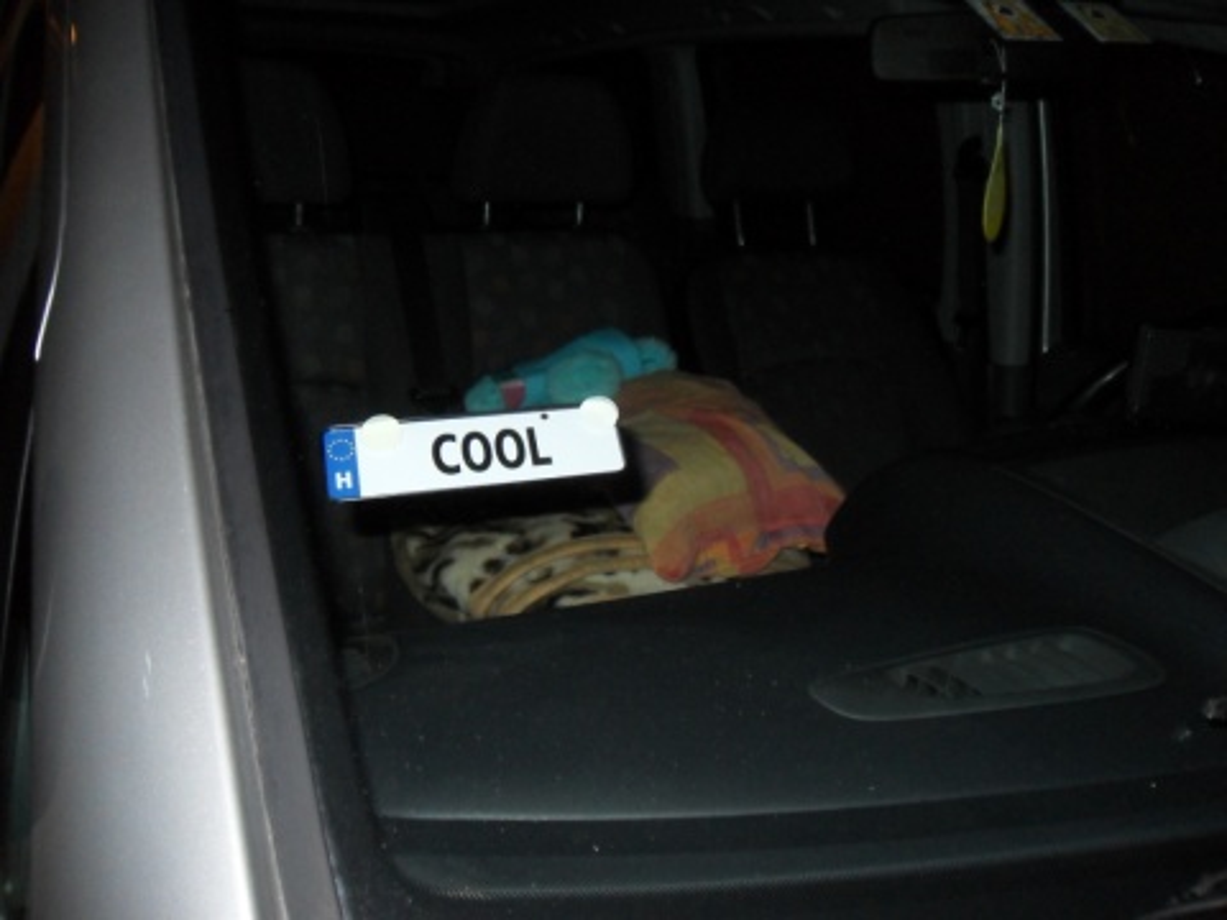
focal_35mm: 35
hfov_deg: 52.6
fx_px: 1241
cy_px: 460
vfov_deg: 40.7
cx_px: 614
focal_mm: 6.3
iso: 400
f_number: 3.5
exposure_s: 1/45
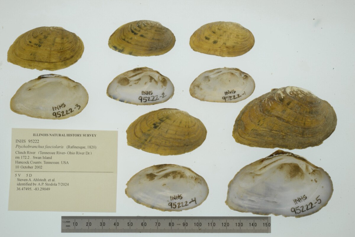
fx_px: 592
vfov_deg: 22.6
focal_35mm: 60
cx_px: 178
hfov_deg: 33.4
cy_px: 118
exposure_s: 1/10
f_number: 32
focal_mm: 60
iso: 100
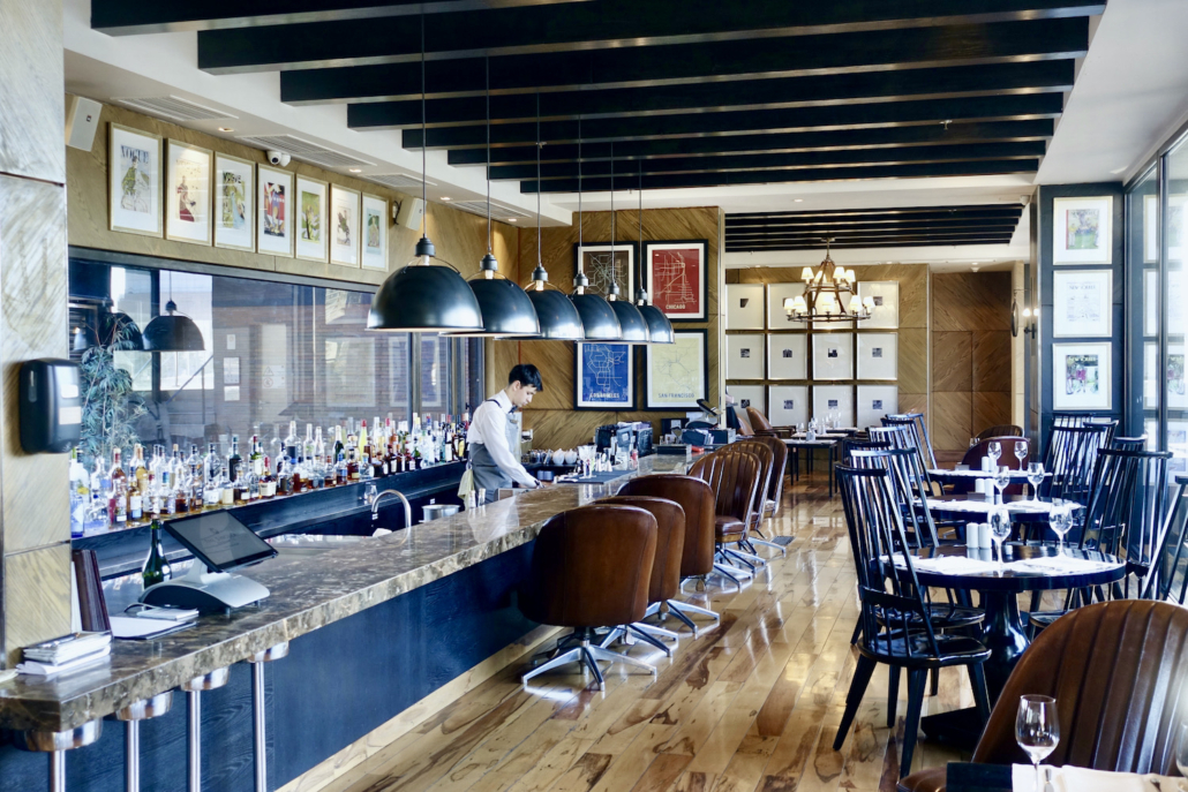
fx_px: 1320
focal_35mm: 40
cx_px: 594
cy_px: 396
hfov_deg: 48.5
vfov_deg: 33.4
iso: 250
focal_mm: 14.5
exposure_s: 1/40
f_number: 2.8
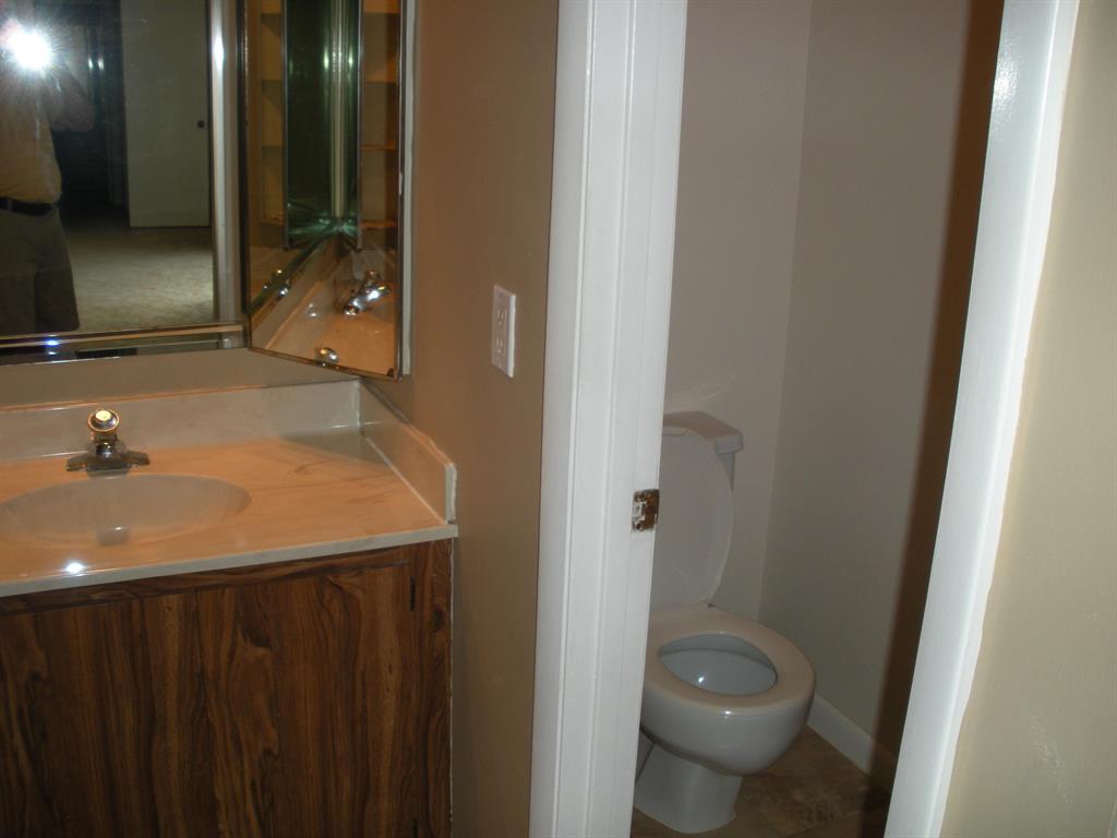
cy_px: 419
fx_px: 1162
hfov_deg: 51.4
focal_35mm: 36
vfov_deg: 39.7
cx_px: 558
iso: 64
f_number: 3.5
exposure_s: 1/30
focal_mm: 6.3
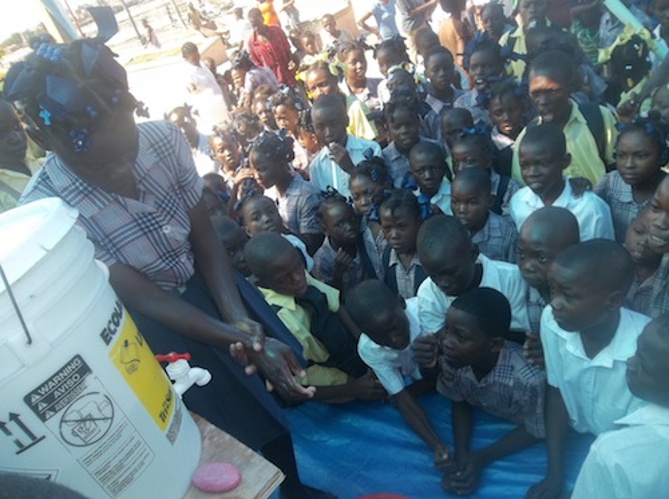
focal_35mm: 27
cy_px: 250
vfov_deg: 51.2
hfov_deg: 65.4
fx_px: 521
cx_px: 334
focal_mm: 4.9
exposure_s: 1/160
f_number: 3.5
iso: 80
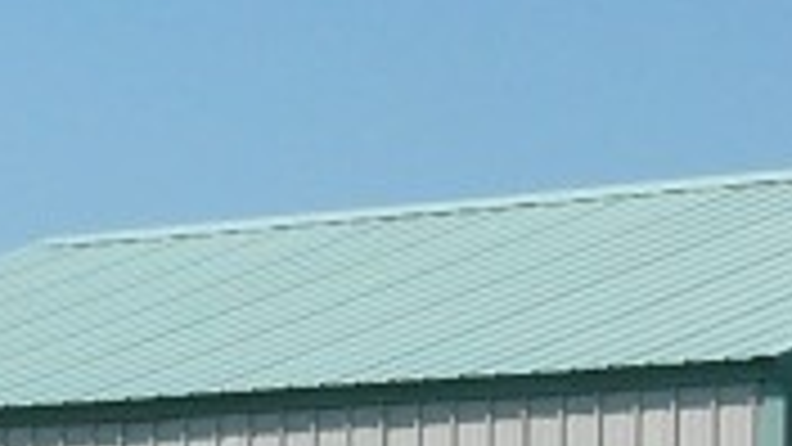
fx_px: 4515
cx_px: 891
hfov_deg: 9.9
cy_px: 500
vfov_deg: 5.6
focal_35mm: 215
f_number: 7.1
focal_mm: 5.6
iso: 100
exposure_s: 1/400
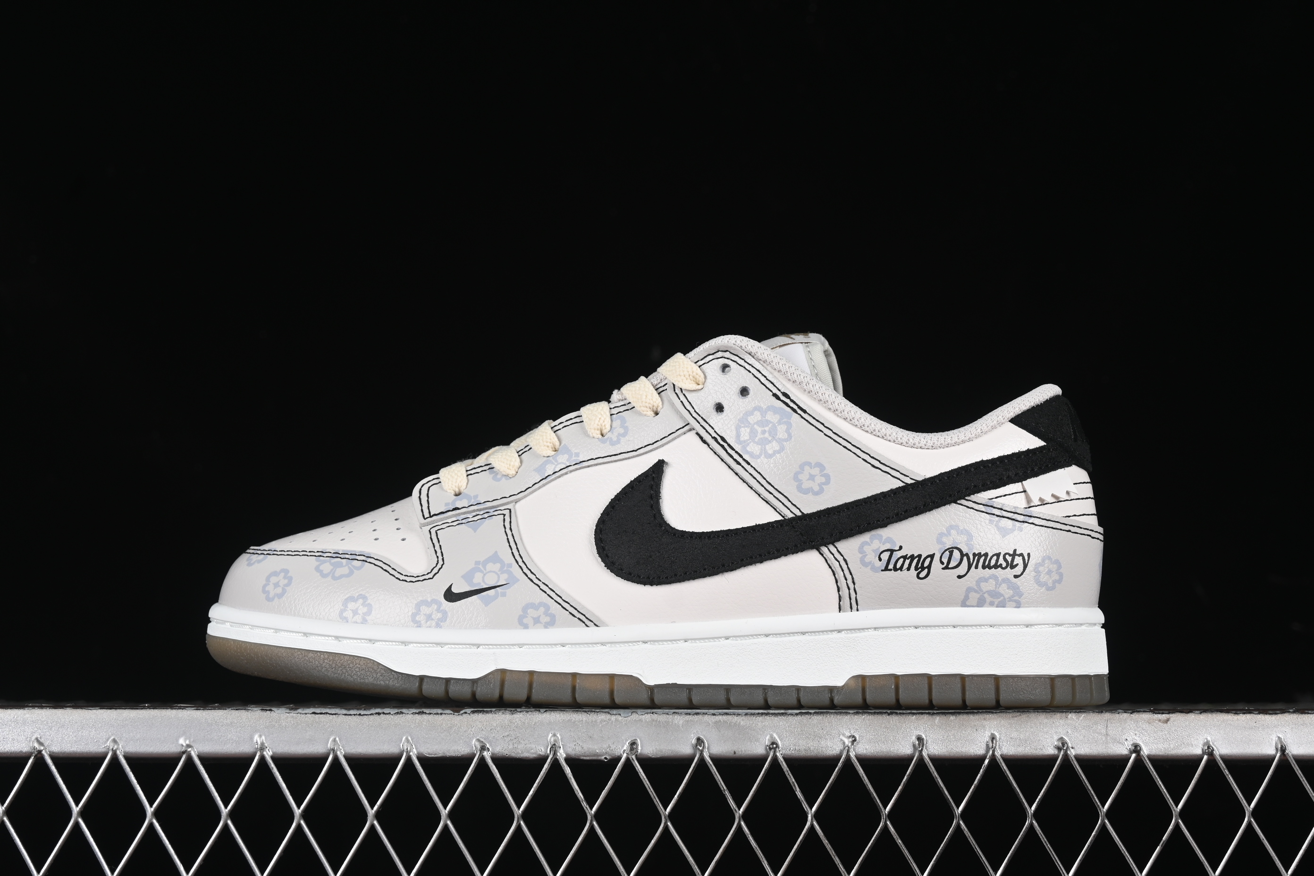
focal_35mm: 75
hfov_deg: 27.0
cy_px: 438
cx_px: 657
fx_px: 2737
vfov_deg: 18.2
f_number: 8
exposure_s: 1/80
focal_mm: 50
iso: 160
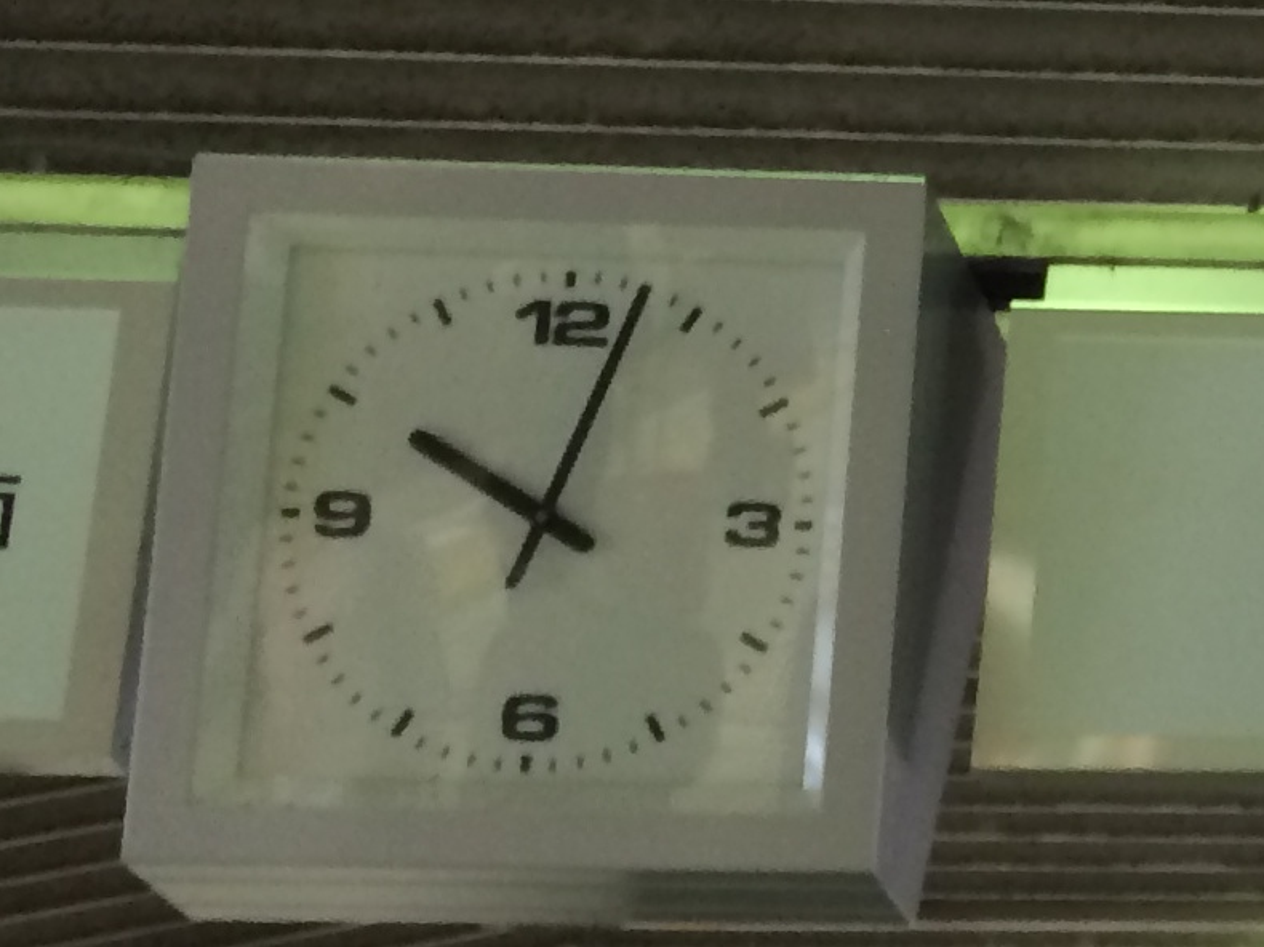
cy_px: 269
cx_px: 2502
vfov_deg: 11.9
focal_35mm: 124
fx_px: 4526
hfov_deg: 13.6
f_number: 2.2
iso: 100
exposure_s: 1/30
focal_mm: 4.12
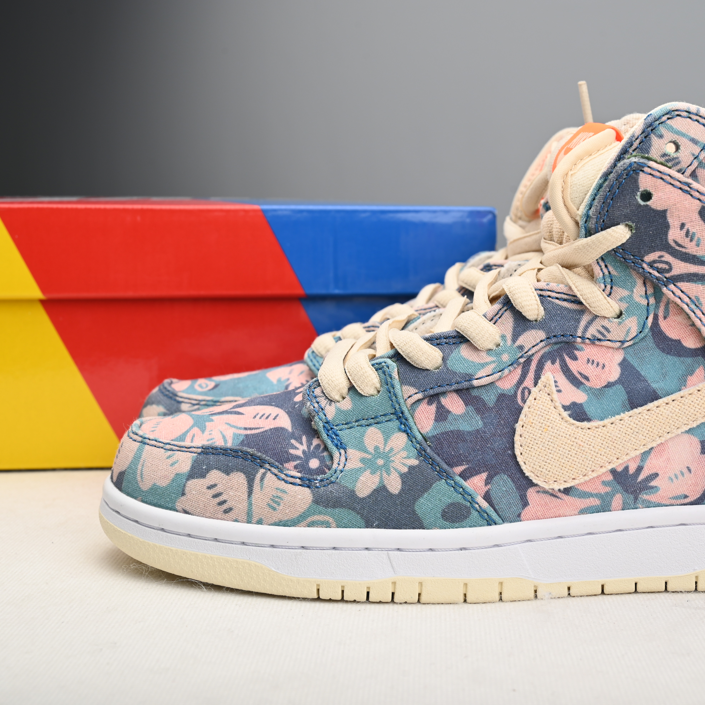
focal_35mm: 57
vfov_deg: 30.0
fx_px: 1313
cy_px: 358
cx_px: 474
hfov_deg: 29.8
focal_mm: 44
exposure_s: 1/200
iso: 100
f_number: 11
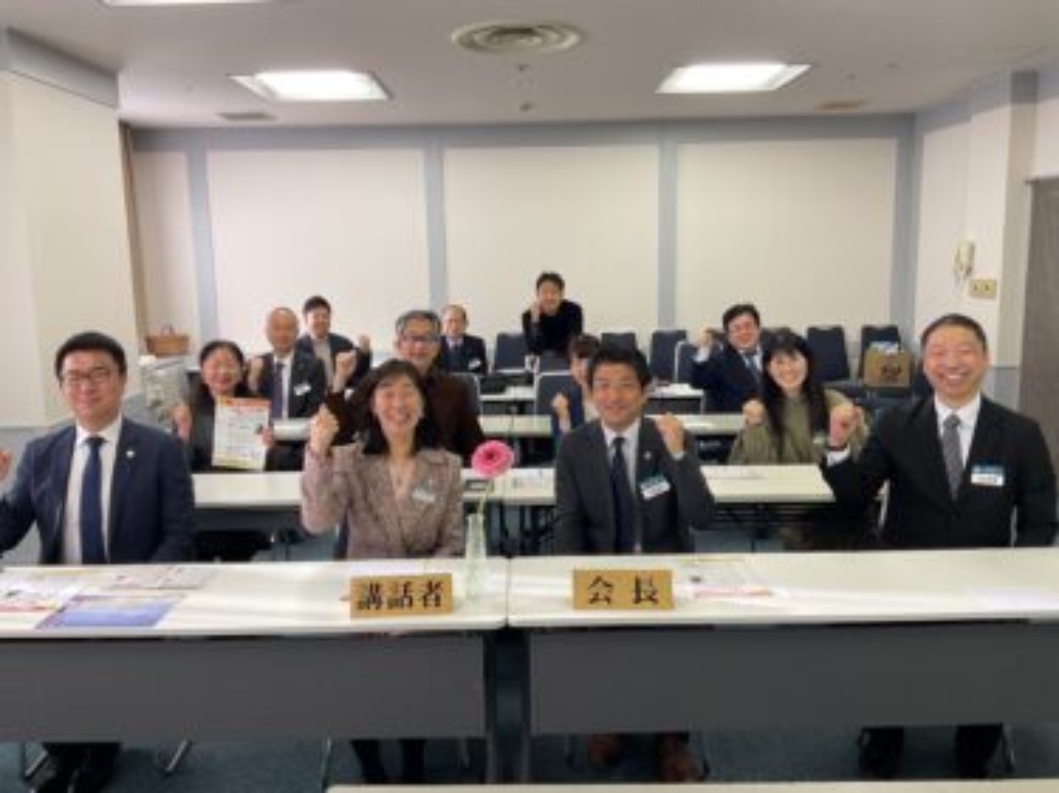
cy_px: 396
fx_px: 887
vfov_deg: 48.2
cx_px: 530
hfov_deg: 61.7
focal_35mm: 29
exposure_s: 1/50
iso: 40
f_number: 1.8
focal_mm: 3
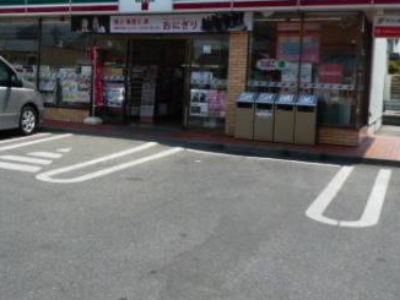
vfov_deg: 31.4
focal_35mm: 46
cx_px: 107
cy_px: 105
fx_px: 532
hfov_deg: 40.2
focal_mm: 4.4
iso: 100
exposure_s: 1/800
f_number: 4.5
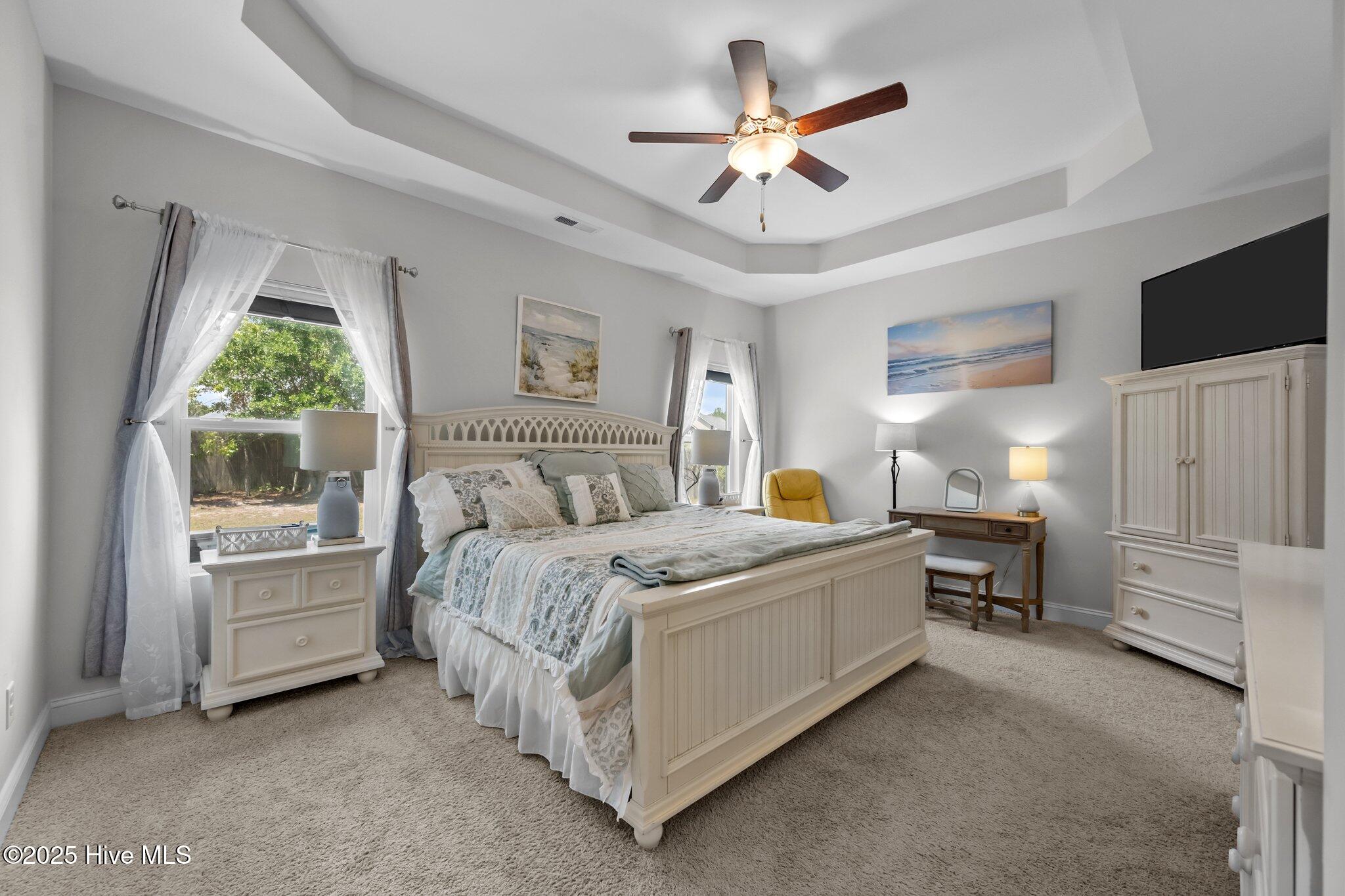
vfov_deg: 81.2
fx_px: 523
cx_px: 672
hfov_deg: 104.3
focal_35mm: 14
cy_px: 448
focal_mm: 14
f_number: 7.1
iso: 640
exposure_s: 1/15
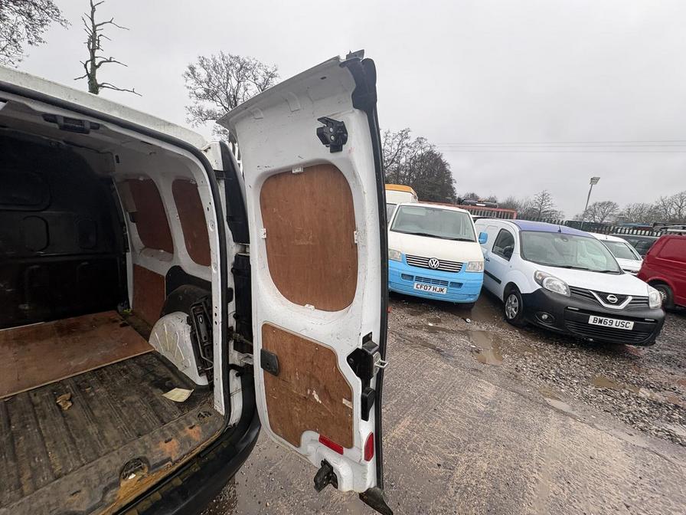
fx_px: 277
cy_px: 258
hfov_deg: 102.1
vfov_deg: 85.7
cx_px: 343
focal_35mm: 14
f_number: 2.2
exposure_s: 1/141
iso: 40
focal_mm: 2.22
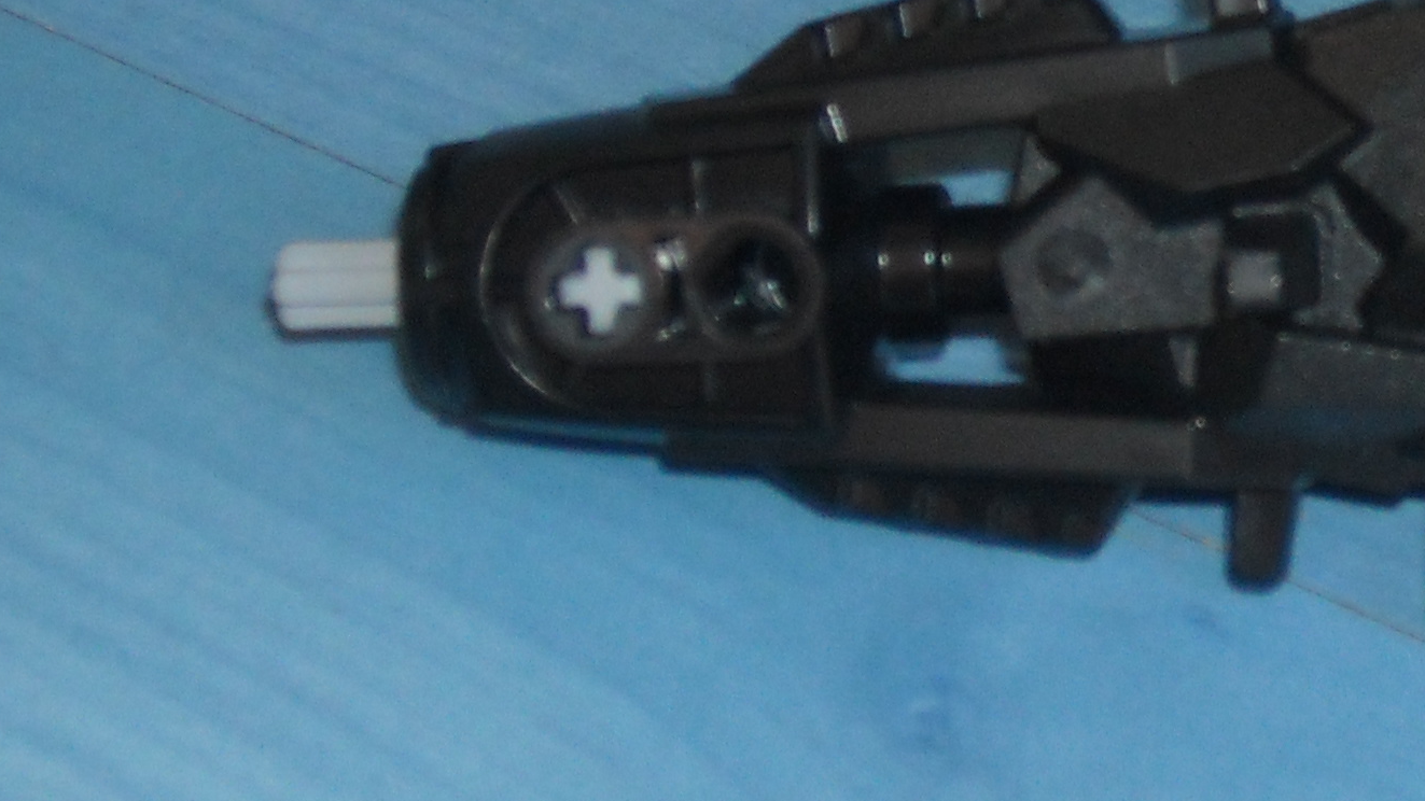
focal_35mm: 164
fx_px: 6196
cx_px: 1367
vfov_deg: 7.4
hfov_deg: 13.0
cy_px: 309
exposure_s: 1/125
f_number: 3.5
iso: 200
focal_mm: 9.87
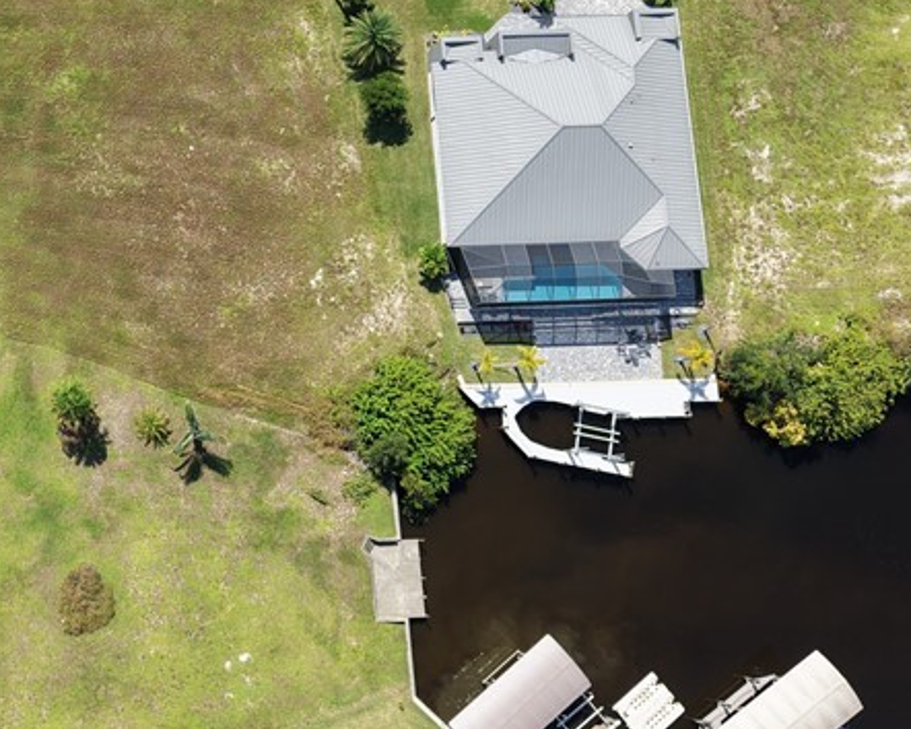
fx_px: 1403
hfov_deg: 33.5
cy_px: 218
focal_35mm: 52
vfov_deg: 28.9
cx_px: 39
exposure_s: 1/4000
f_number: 1.8
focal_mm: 8.67
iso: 230
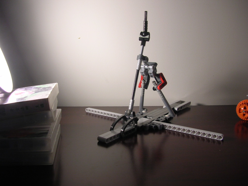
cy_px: 93
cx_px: 124
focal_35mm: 35
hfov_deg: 52.6
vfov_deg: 40.7
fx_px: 251
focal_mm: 5.8
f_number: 2.8
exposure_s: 1/33.7
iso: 50
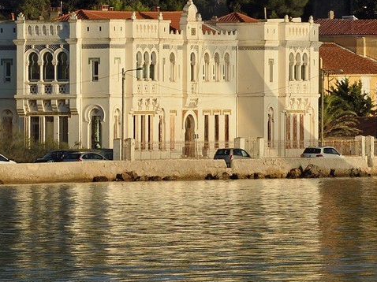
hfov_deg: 3.1
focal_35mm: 644
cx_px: 505
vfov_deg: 2.3
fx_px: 7010
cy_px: -81
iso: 200
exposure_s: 1/640
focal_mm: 200
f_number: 7.1
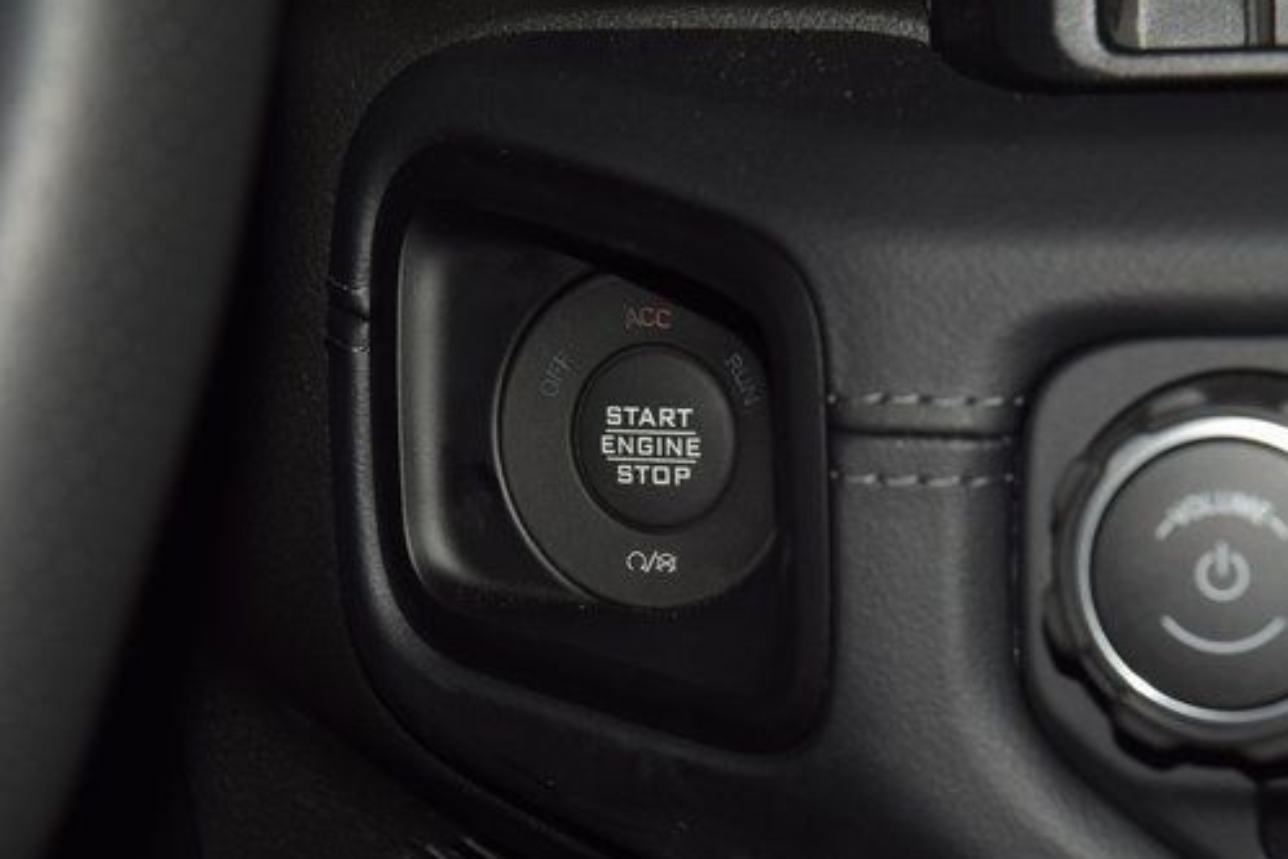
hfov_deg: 15.2
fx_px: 4830
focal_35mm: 135
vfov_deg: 10.2
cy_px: 454
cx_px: 641
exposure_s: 1/125
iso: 100
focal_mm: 70
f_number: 8
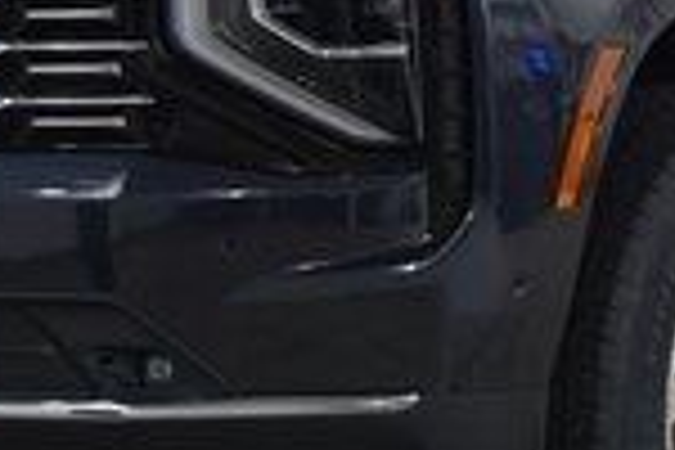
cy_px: -29
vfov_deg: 5.6
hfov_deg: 8.4
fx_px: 4575
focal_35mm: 244
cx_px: 580
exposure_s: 1/60
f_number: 5.6
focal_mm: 38
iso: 1600
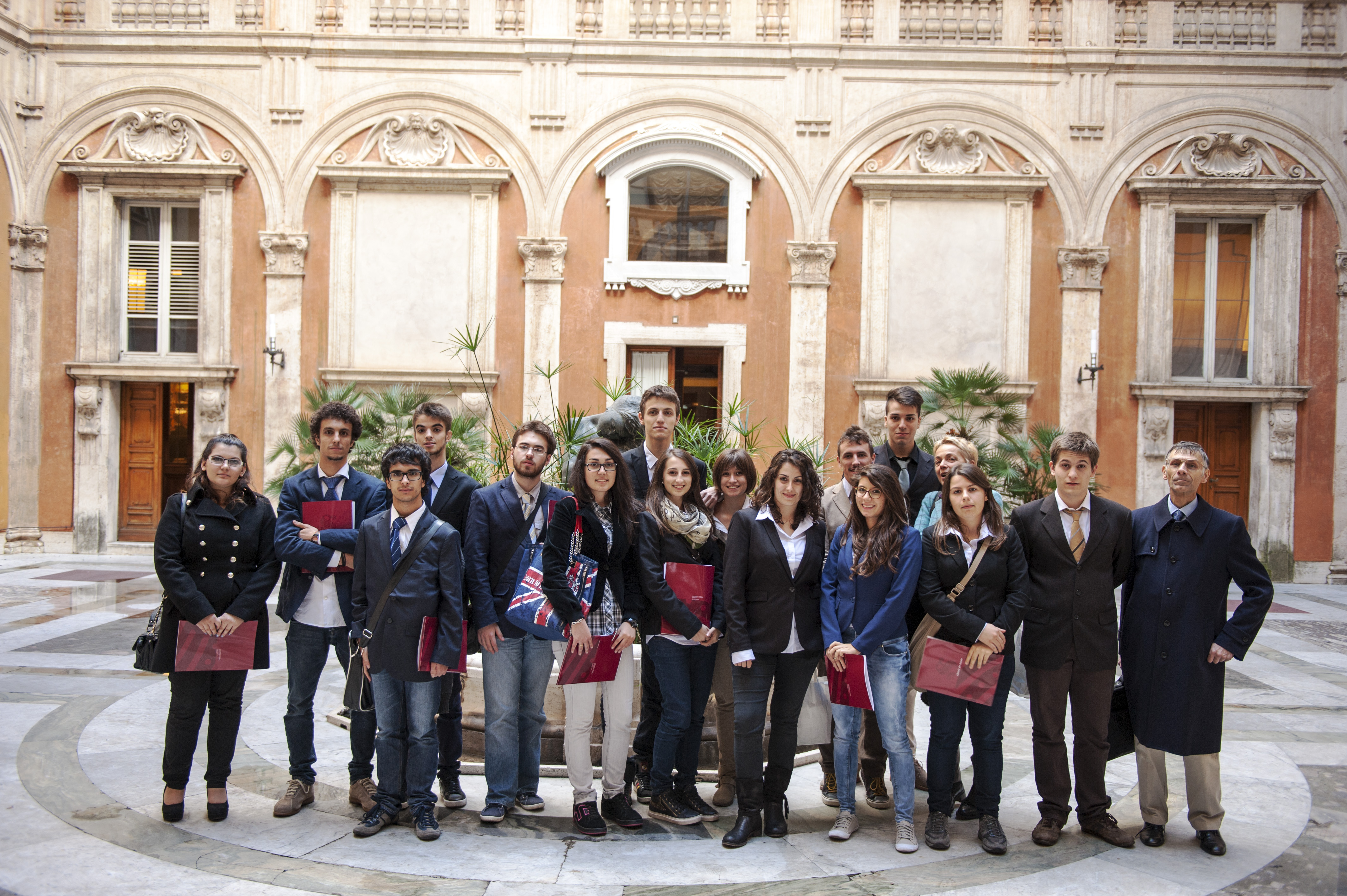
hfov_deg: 58.7
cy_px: 448
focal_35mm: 32
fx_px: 1197
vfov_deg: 41.1
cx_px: 674
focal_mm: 32
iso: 320
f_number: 2.8
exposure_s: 1/80
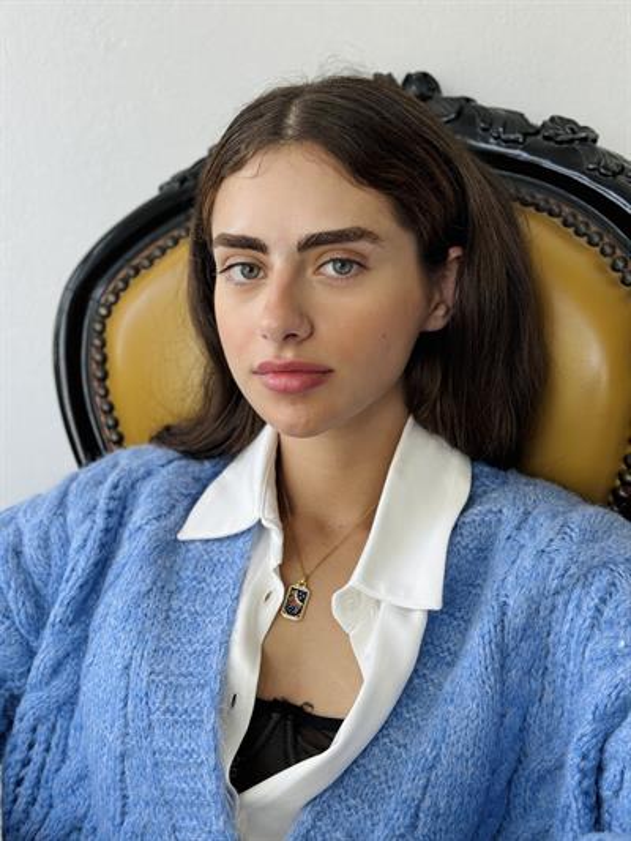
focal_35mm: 48
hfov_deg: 30.3
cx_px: 316
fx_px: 1166
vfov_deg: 39.6
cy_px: 420
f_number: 1.78
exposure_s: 1/154
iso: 50
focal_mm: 6.76
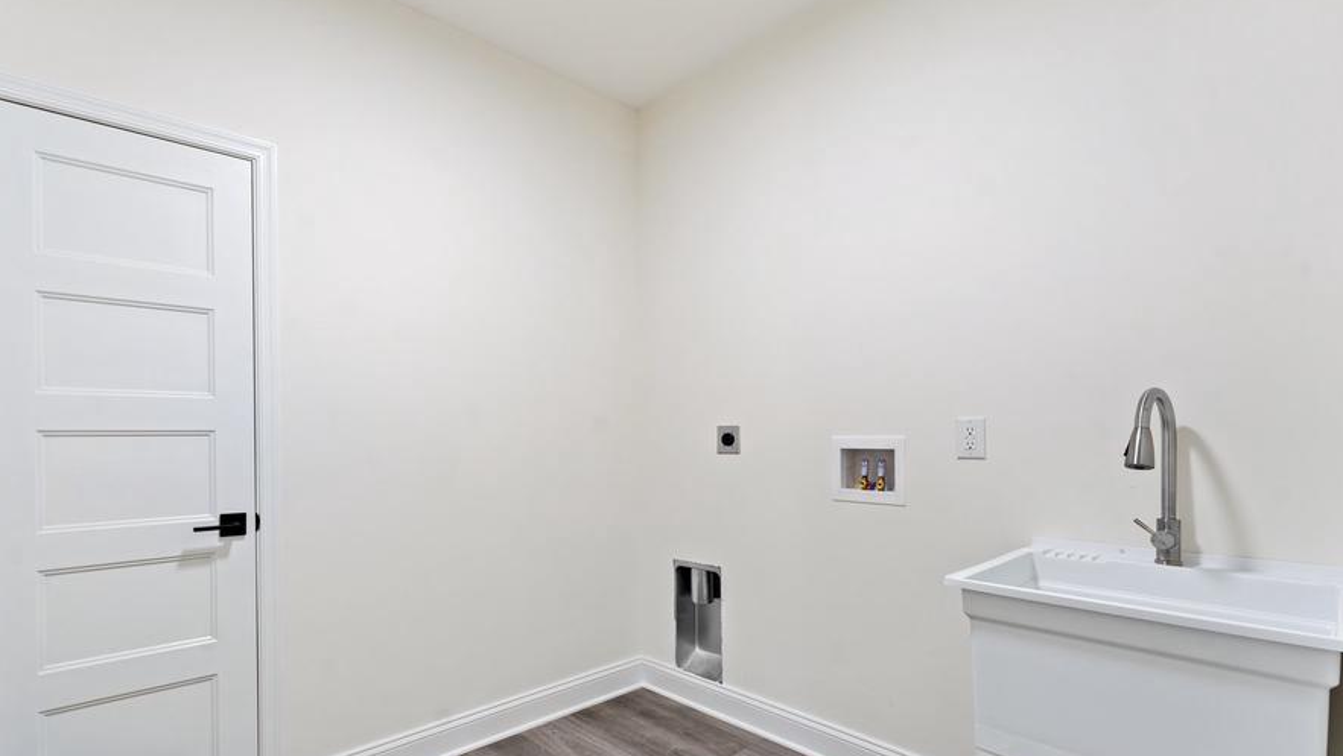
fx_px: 605
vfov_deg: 63.6
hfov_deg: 95.7
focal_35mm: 17
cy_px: 436
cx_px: 619
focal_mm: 14
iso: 500
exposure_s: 1/4
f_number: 8
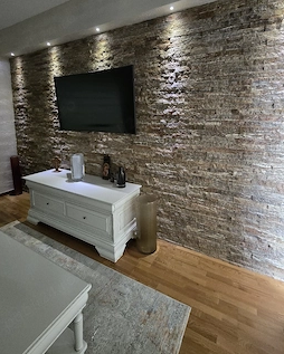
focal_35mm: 16
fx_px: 168
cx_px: 149
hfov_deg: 80.4
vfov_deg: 91.8
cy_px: 141
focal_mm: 2.2
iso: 1250
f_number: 2.2
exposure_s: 1/33.4
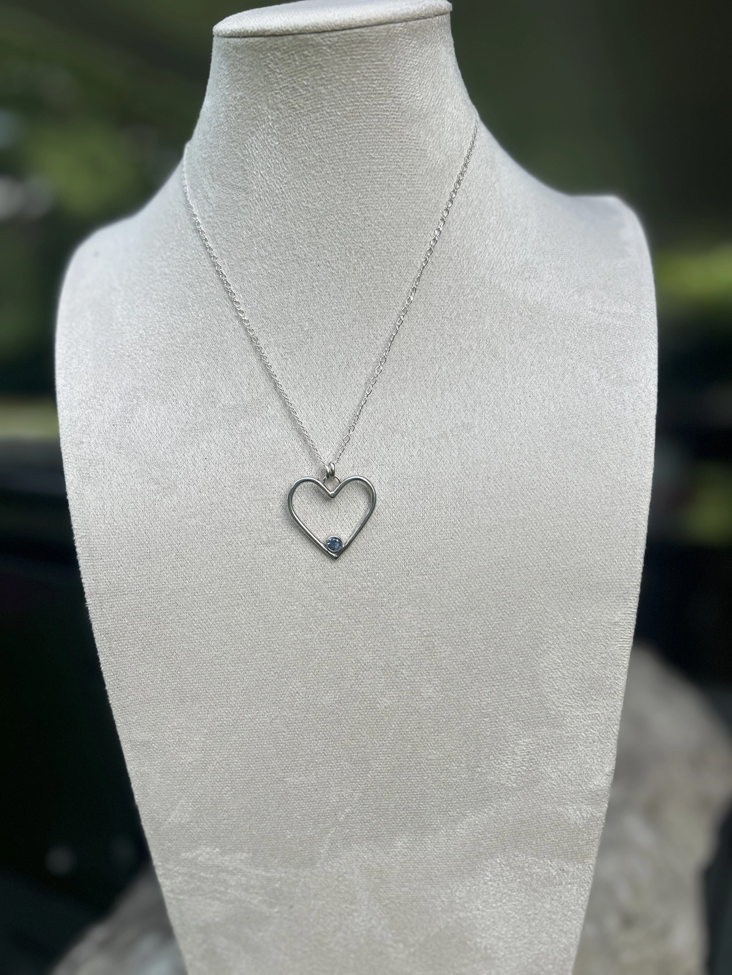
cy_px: 488
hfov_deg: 53.1
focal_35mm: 26
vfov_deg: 67.3
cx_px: 366
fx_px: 733
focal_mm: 5.7
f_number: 1.5
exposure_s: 1/639
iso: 50
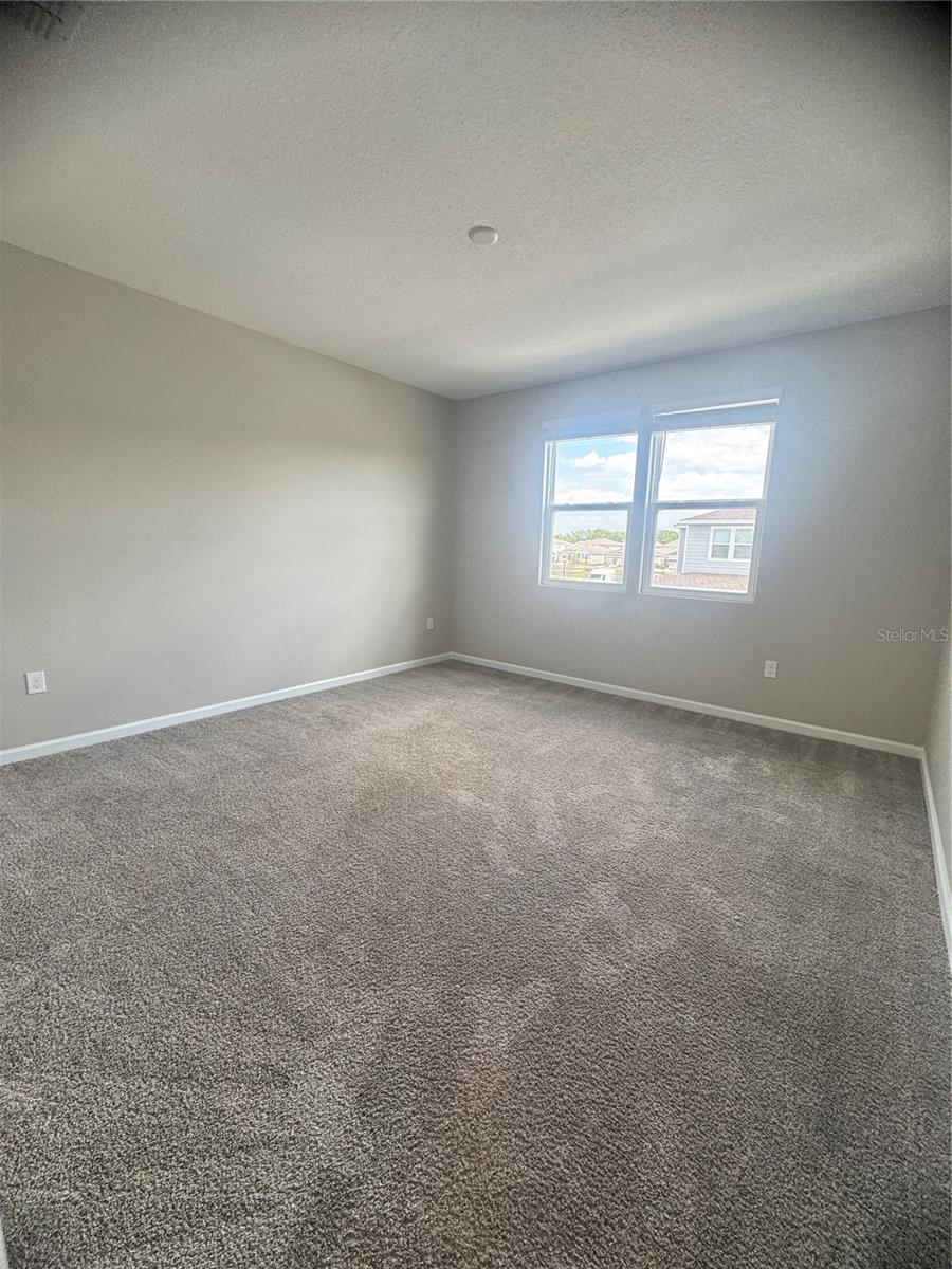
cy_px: 634
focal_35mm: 14
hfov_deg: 85.7
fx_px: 513
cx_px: 476
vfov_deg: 102.1
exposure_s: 1/120
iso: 80
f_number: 2.2
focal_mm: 2.22
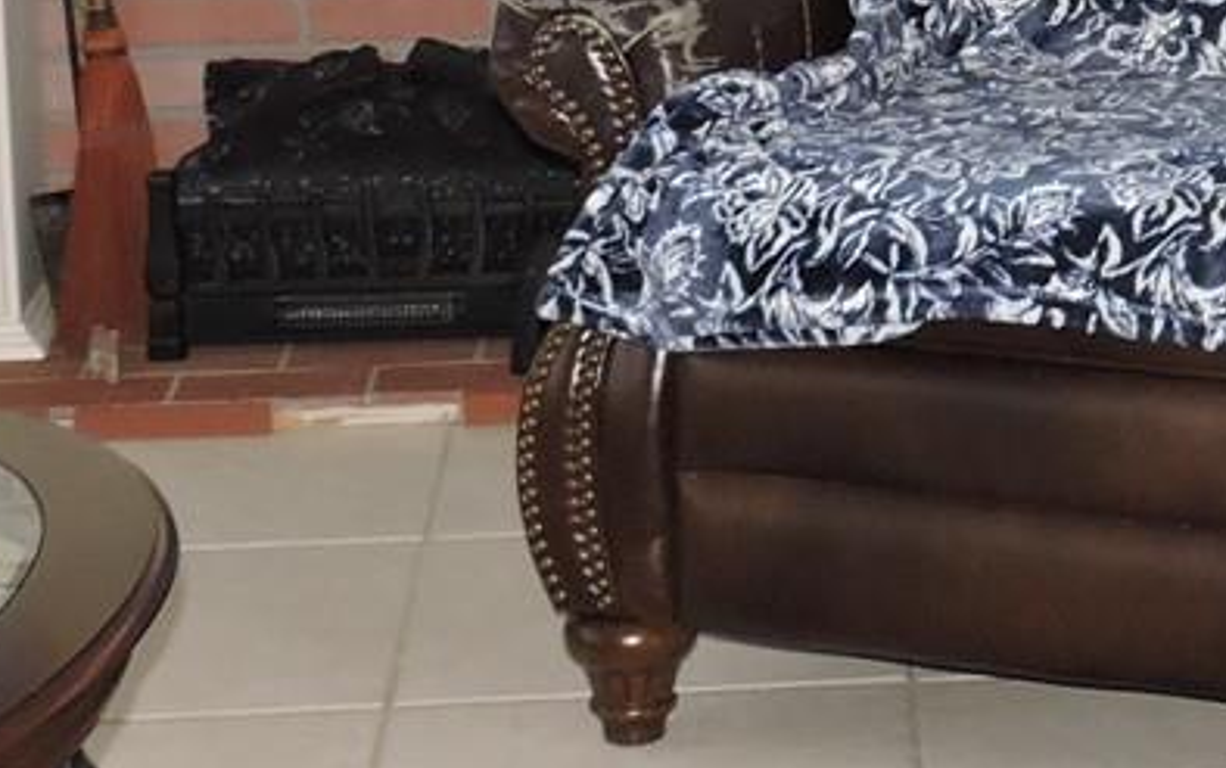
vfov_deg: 9.9
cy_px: -292
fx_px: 4314
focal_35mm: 129
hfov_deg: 15.7
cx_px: 1344
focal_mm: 5.4
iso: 200
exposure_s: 1/30
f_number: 3.1
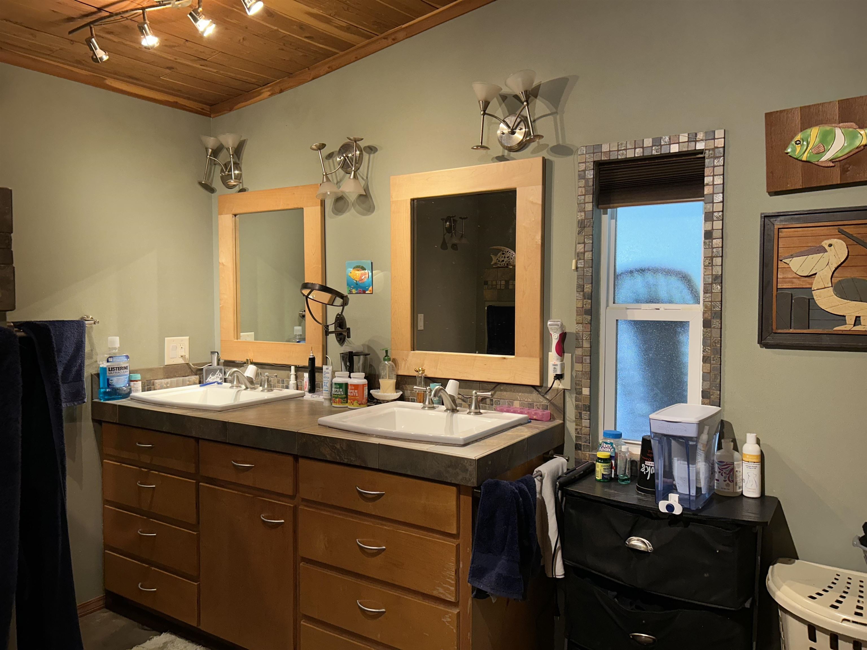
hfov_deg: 67.3
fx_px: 651
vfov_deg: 53.1
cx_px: 434
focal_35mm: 26
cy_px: 325
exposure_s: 1/60
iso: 125
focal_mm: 5.7
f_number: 1.5
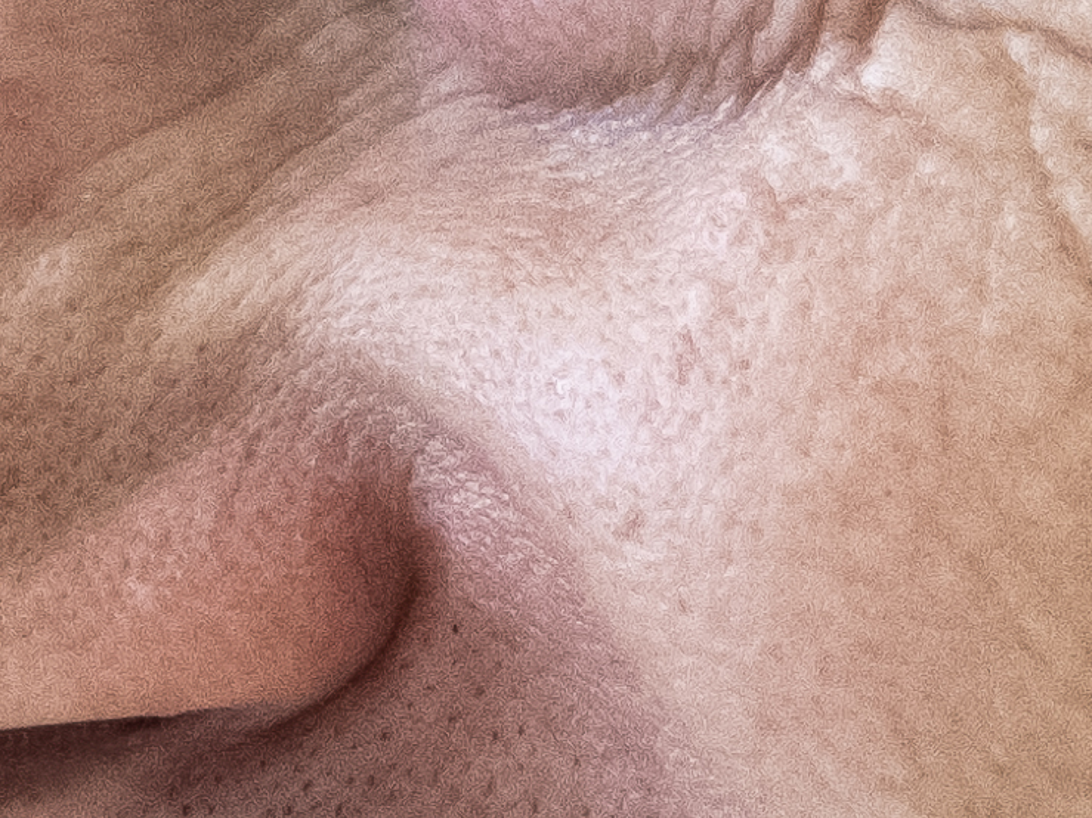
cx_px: 808
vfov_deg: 1.5
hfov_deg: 2.0
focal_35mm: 1007
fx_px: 31762
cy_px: 862
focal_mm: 86
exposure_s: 1/250
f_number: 3.9
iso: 1600
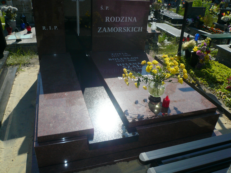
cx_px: 116
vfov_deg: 49.7
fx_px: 187
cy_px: 86
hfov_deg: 63.4
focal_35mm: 28
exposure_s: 1/250
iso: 100
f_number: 8
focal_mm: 4.6
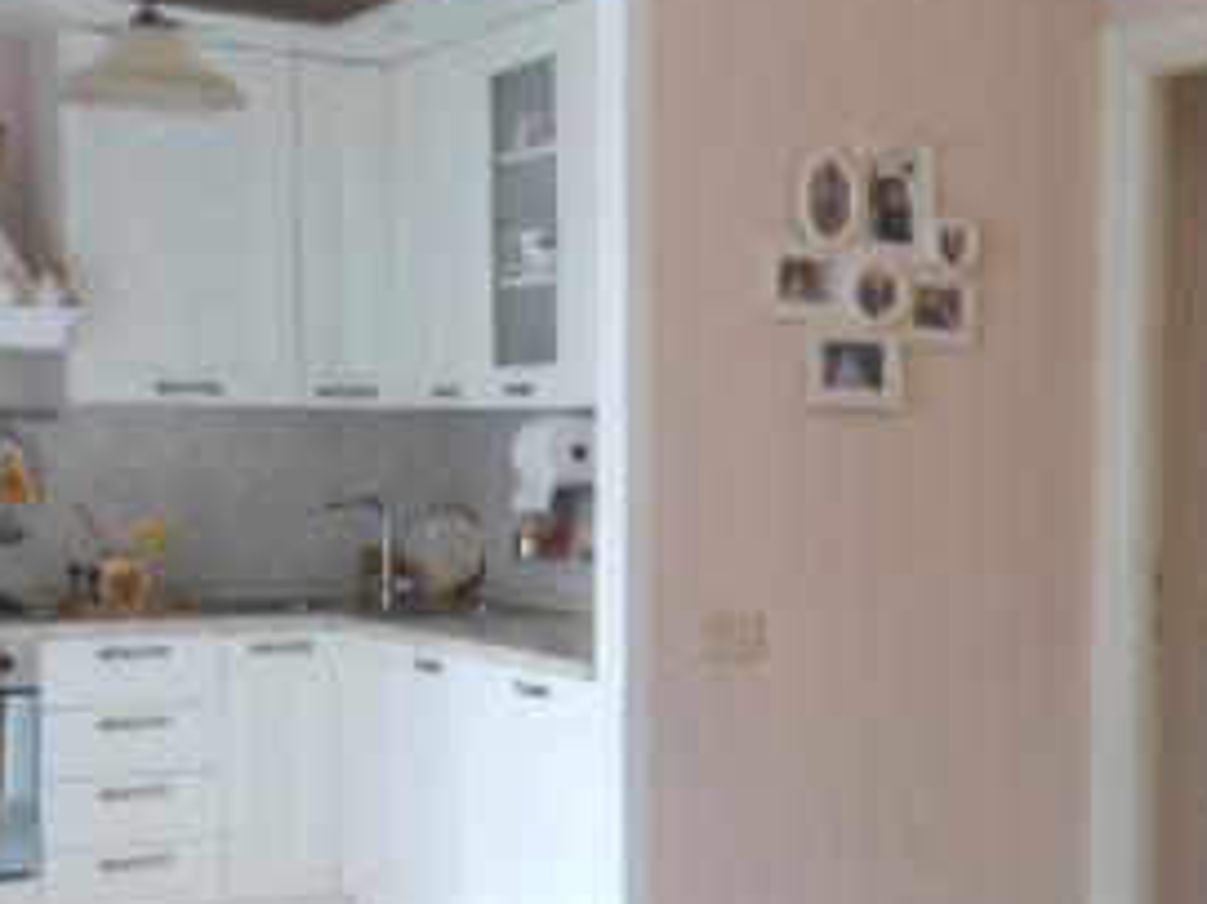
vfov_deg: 24.8
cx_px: 949
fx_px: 2056
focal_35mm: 59
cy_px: 503
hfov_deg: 31.9
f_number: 3.2
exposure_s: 1/30
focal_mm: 4.5
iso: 320
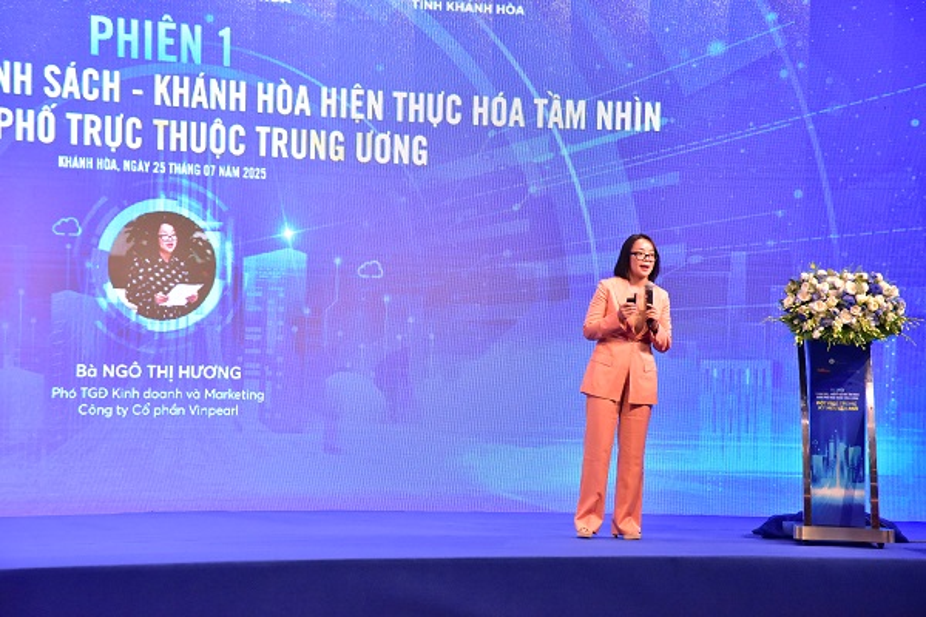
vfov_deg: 13.0
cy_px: 308
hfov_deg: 19.5
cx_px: 463
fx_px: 2701
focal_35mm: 105
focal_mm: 105
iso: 5600
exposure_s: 1/125
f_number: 9
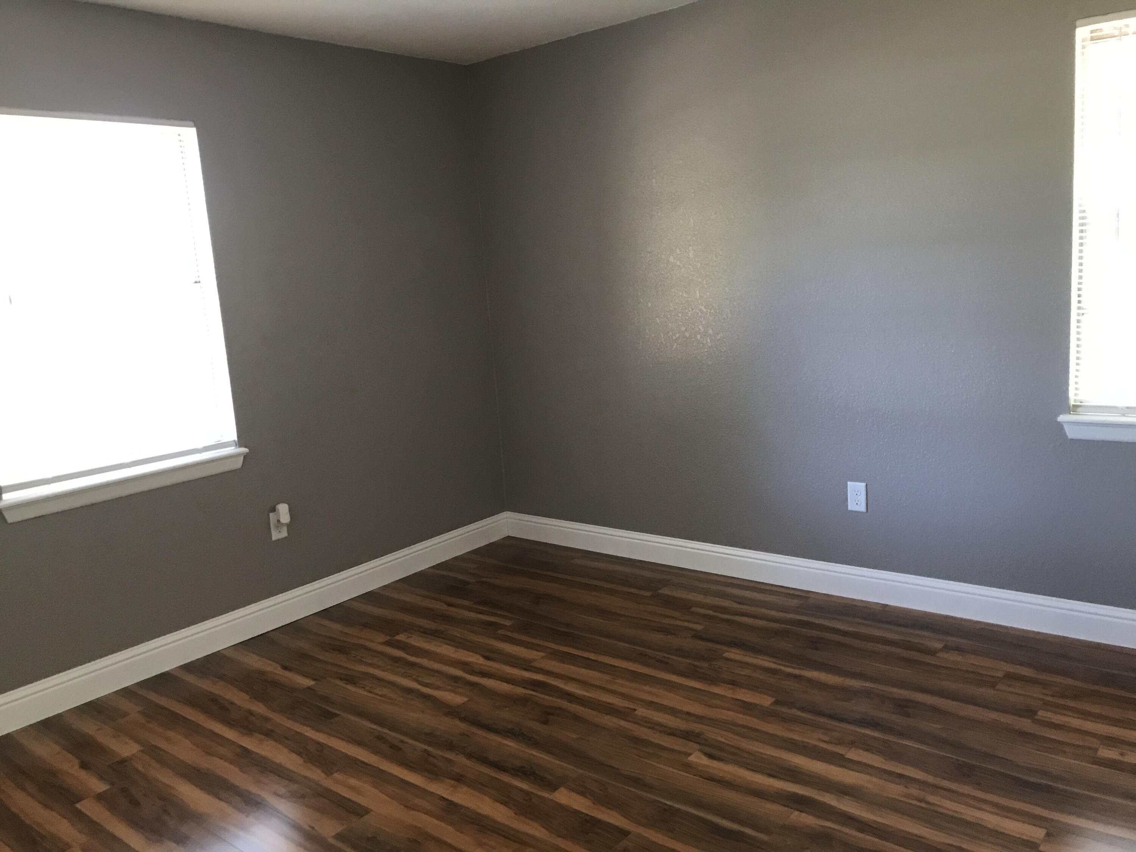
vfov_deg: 49.7
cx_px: 568
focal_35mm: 28
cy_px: 426
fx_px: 919
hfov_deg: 63.4
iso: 64
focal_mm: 3.99
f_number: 1.8
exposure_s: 1/15
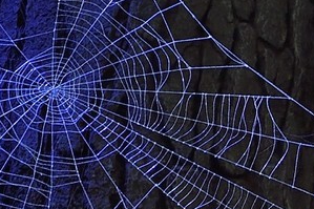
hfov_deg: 6.3
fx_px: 2702
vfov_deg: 4.4
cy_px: 314
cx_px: 765
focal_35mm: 310
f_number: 5
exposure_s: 1/6
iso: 1600
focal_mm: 58
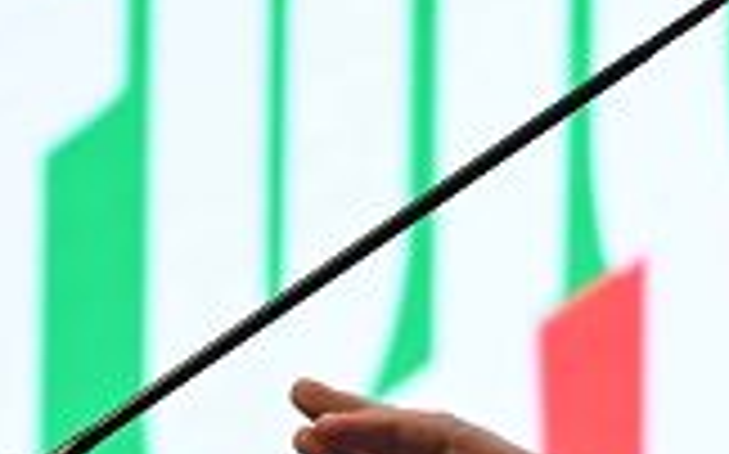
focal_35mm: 462
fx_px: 9172
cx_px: 956
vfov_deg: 2.8
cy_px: 61
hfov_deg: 4.5
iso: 2500
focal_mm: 96
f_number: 4
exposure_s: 1/250
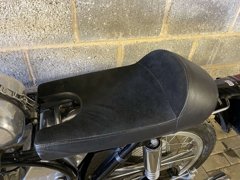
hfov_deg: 67.3
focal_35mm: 26
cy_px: 90
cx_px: 120
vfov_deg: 53.1
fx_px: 180
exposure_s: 1/25
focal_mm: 4.2
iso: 500
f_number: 1.6
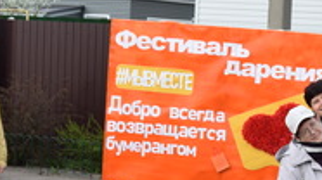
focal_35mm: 167
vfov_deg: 7.2
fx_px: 1424
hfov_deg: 12.9
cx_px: 248
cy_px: 204
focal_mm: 34
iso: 200
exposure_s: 1/250
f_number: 8
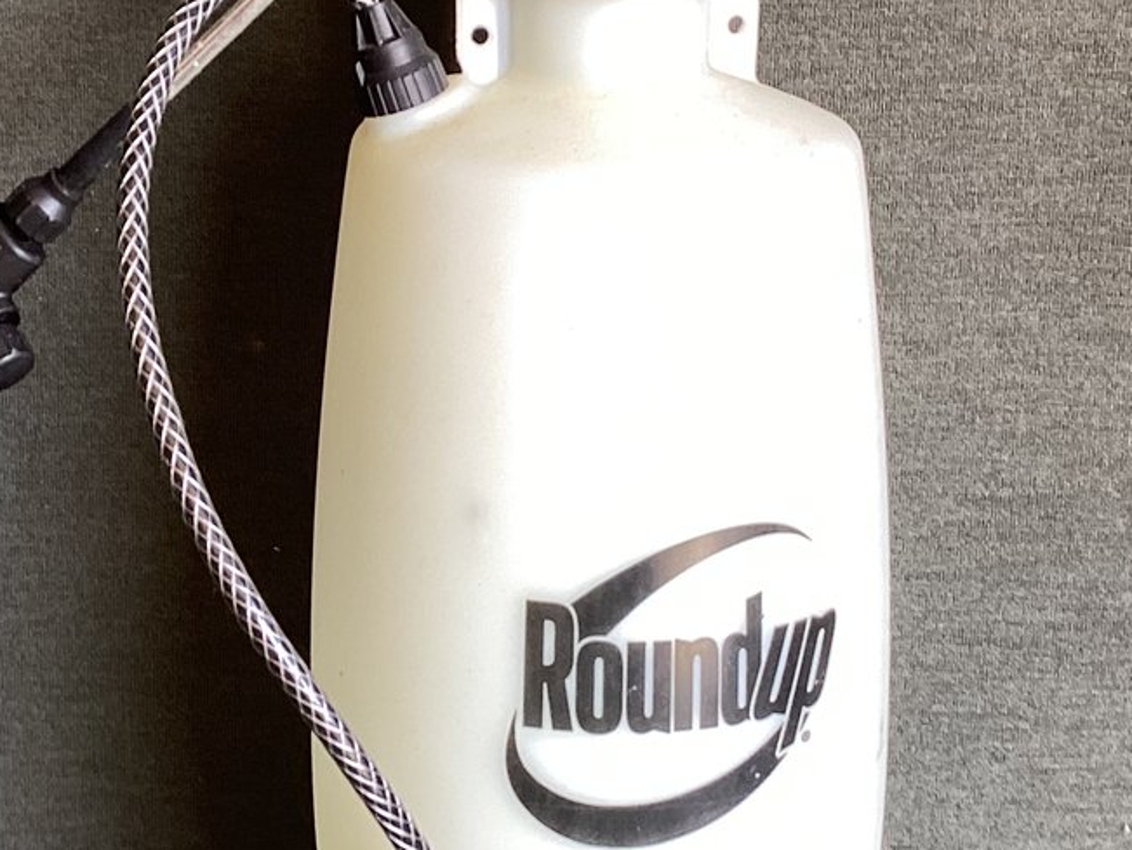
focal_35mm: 72
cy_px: 315
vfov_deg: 20.4
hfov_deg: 27.0
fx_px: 2356
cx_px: 514
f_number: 2.4
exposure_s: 1/50
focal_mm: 3.3
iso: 80
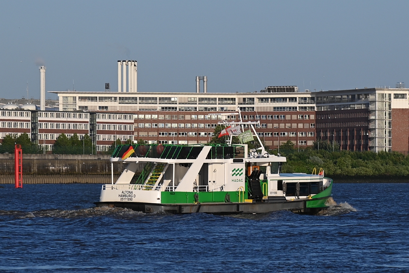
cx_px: 204
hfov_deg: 17.0
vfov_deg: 11.4
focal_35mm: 120
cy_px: 136
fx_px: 1365
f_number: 5.6
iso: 100
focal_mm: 120
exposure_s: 1/640
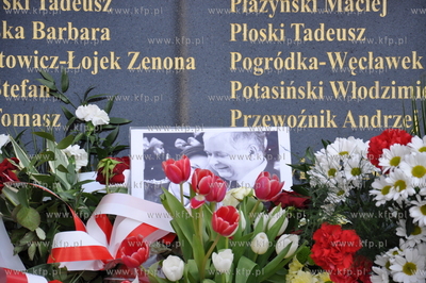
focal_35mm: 158
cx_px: 213
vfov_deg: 8.7
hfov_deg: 13.1
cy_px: 142
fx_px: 1862
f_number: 6.3
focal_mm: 105
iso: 200
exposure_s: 1/160
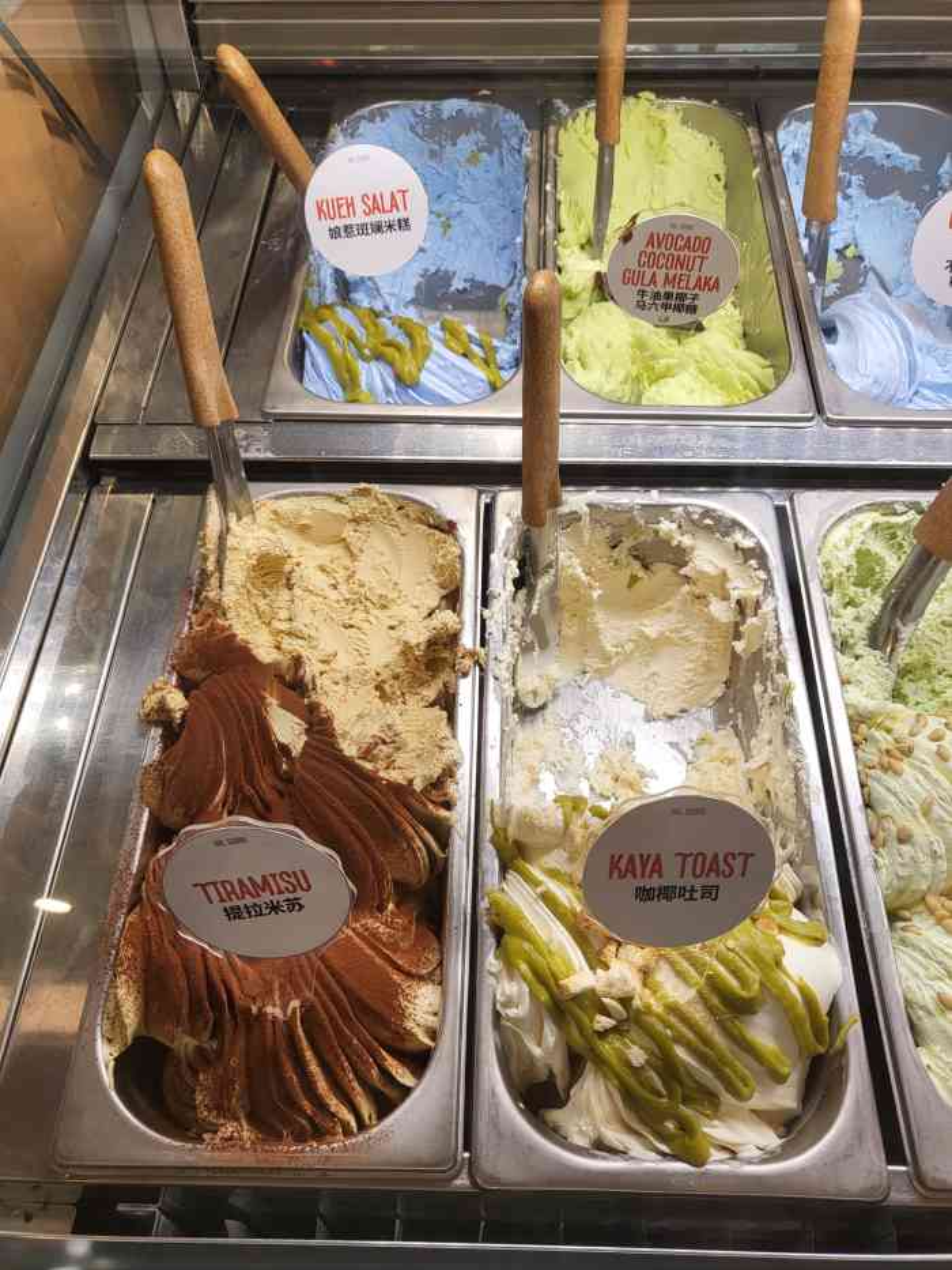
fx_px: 953
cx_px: 476
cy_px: 635
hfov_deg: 53.1
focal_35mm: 26
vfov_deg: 67.3
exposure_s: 1/100
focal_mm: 4.25
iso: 50
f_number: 1.8
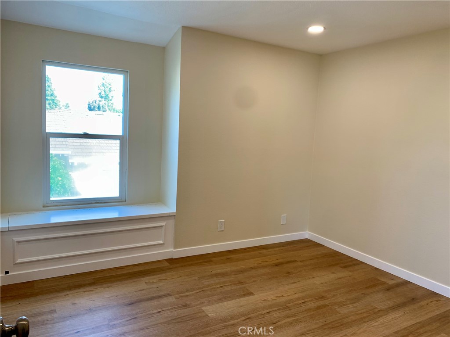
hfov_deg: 67.3
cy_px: 168
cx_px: 225
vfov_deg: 53.1
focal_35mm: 26
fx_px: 338
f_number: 1.8
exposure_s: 1/121
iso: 80
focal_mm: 4.25
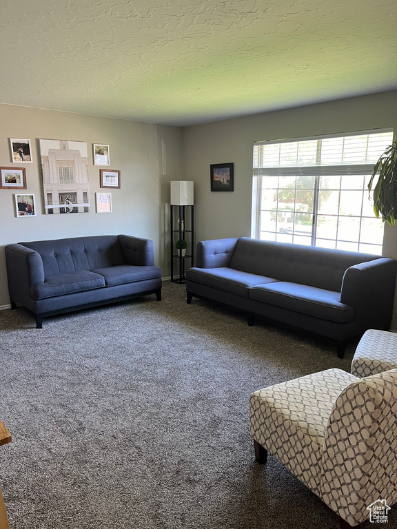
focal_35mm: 26
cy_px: 264
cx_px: 198
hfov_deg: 53.1
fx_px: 398
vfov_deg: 67.3
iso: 125
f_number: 1.6
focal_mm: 5.1
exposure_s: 1/99
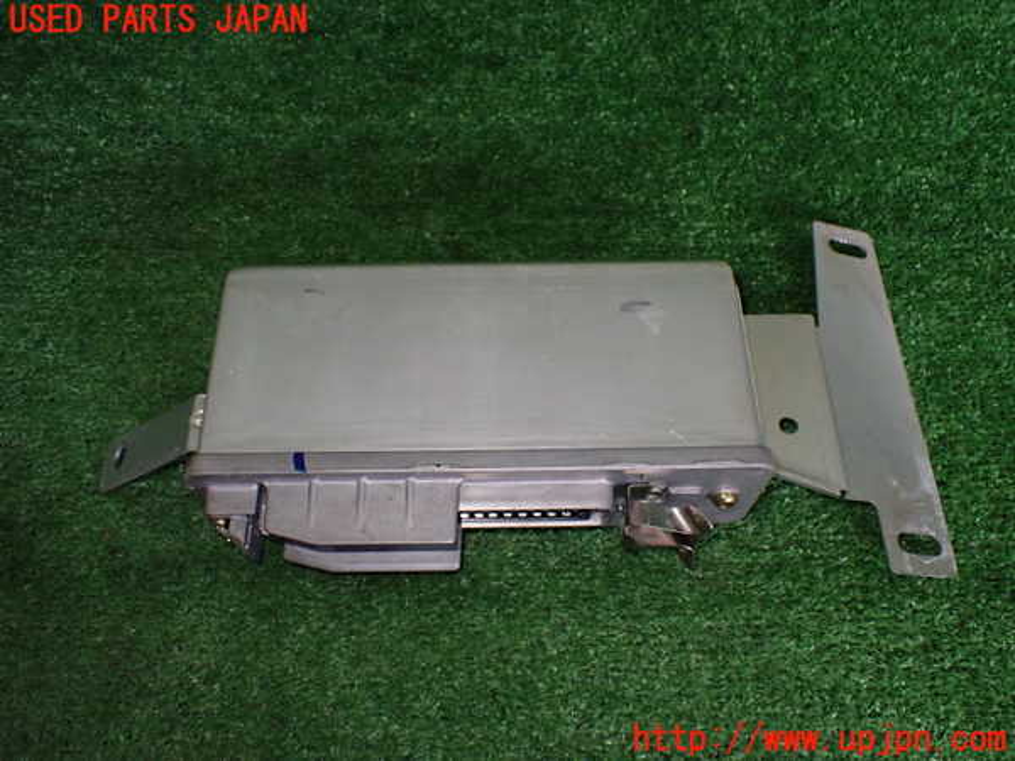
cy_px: 380
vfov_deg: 46.8
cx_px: 508
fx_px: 880
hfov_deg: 60.0
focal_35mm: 30
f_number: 2.3
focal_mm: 5.4
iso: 800
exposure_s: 1/100
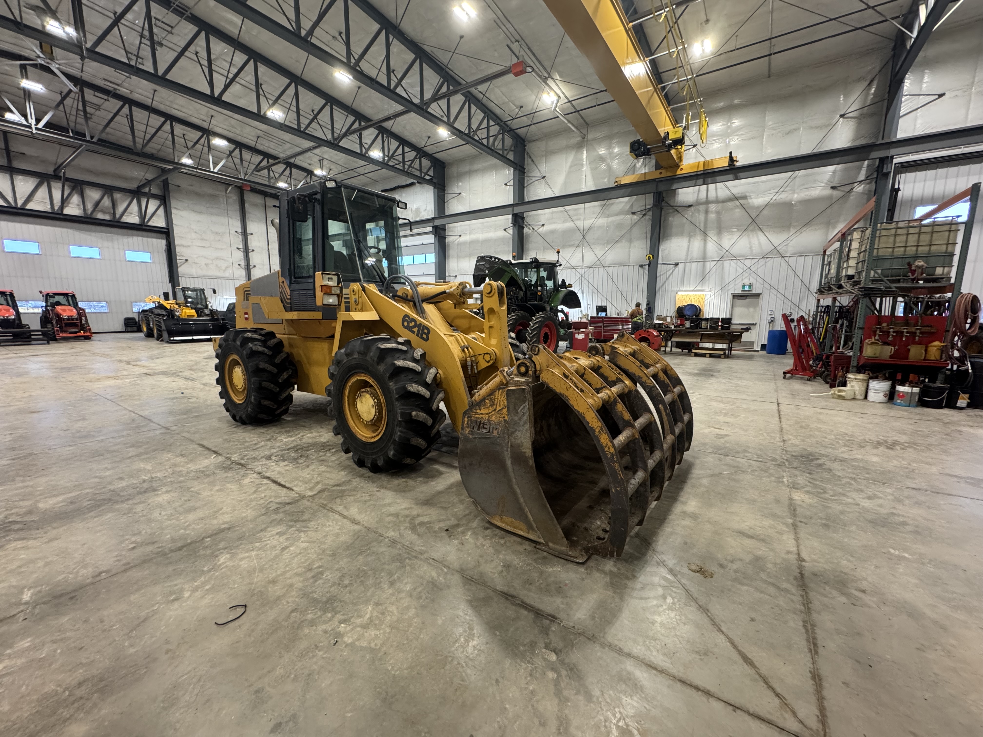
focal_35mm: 14
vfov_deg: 85.7
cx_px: 492
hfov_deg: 102.1
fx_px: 398
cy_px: 368
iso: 320
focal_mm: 2.22
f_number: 2.2
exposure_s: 1/62
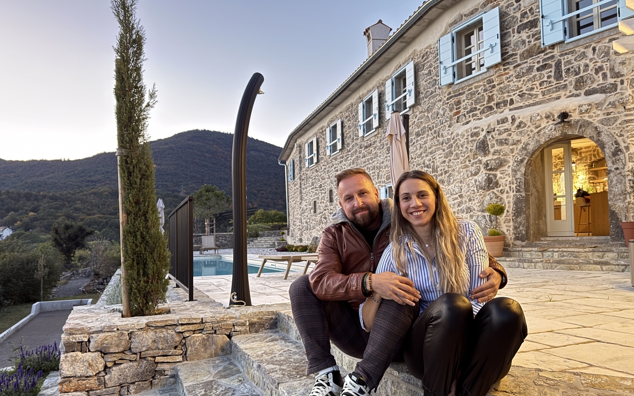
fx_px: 449
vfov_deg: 47.5
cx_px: 317
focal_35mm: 26
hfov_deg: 70.4
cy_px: 223
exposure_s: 1/13
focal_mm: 6.76
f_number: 1.78
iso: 160
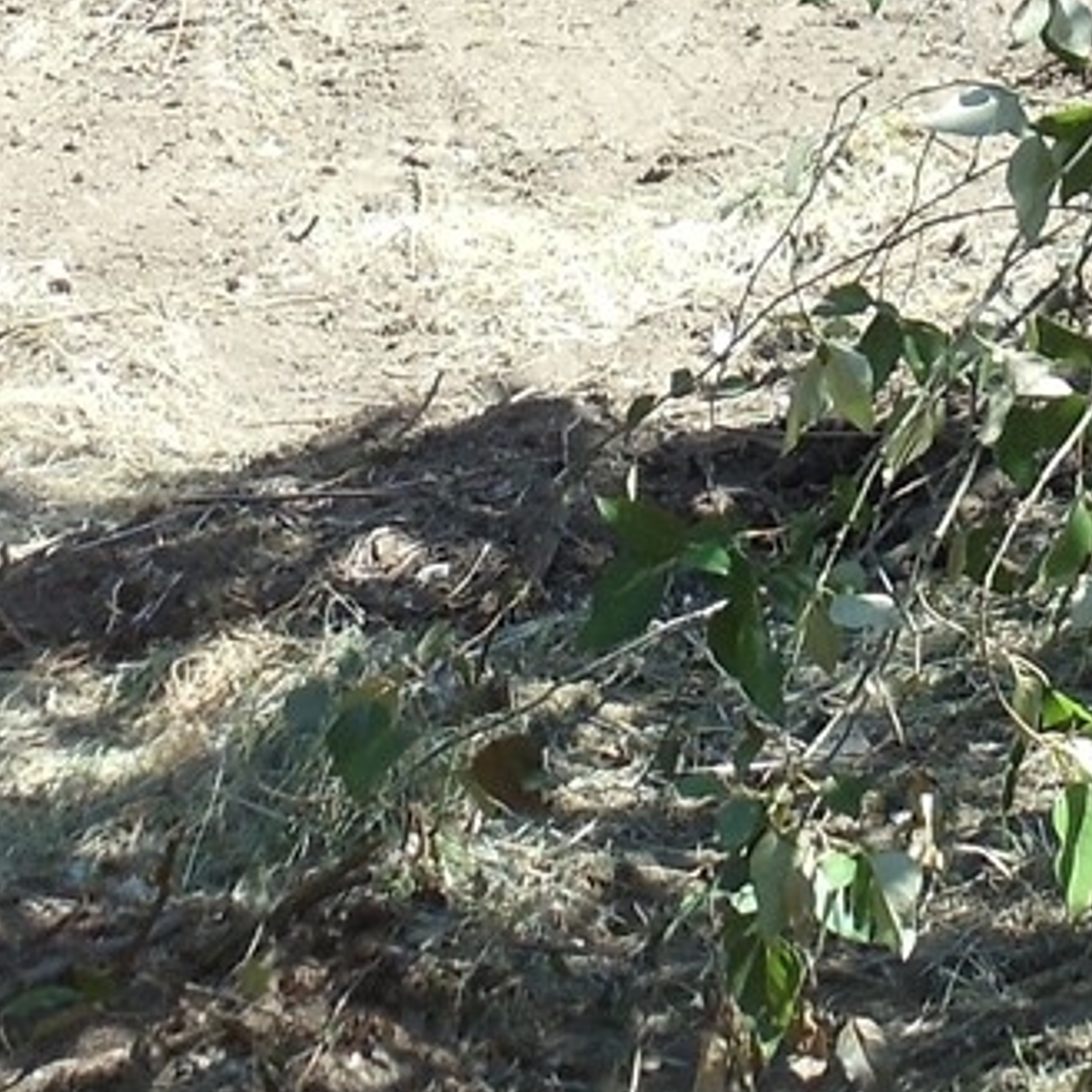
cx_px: 989
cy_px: -285
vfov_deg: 9.1
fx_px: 6745
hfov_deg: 9.2
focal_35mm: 189
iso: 100
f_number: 3.5
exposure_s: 1/250
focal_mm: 6
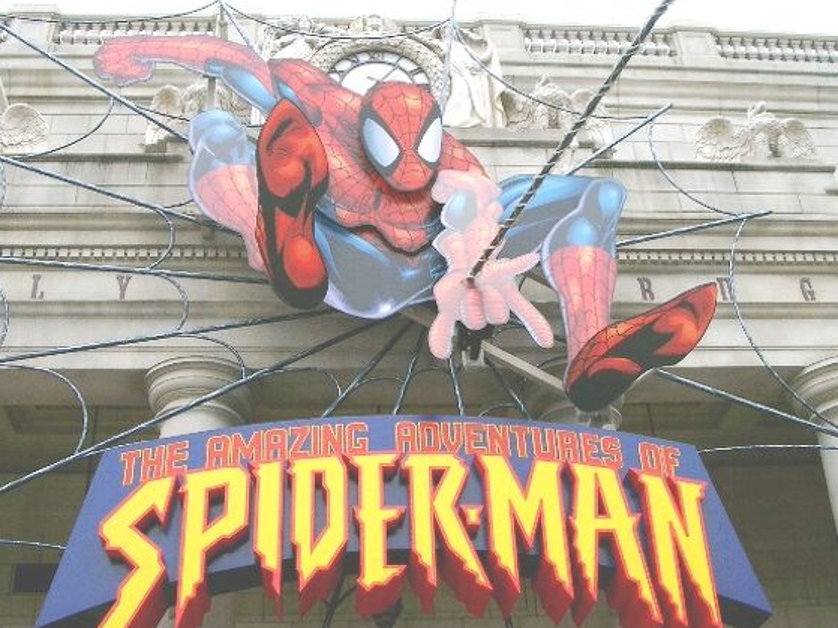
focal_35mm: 43
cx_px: 426
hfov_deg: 43.9
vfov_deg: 33.6
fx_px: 1041
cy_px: 295
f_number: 5
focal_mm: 7.6
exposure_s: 1/400
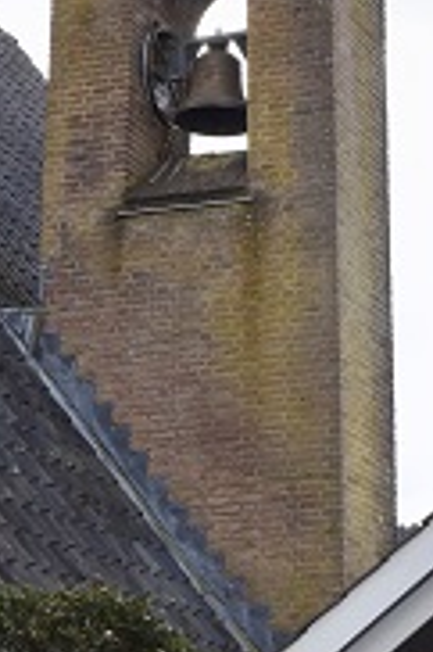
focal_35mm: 114
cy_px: 541
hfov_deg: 11.9
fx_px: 2061
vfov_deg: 17.8
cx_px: 395
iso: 2000
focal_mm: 35
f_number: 13
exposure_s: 1/640
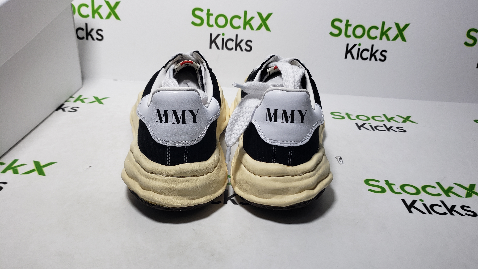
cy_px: 168
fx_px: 368
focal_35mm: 29
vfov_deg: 39.9
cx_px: 242
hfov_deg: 66.1
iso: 50
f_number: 1.5
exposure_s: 1/529
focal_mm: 4.3
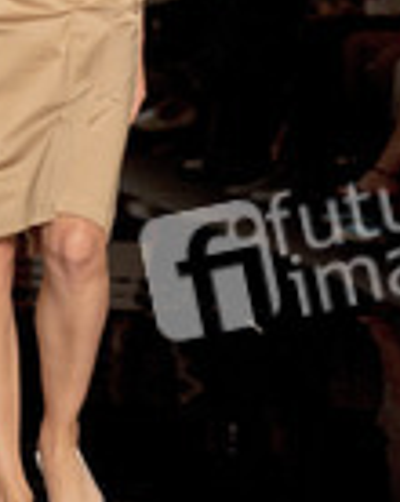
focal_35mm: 340
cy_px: 73
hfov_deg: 4.5
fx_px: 5043
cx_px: -4
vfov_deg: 5.7
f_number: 6.3
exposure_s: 1/200
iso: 1600
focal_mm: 125
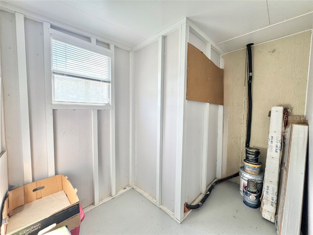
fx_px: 127
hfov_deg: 102.1
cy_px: 118
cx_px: 156
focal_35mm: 14
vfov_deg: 85.7
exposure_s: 1/99
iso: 50
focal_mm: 2.22
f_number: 2.2
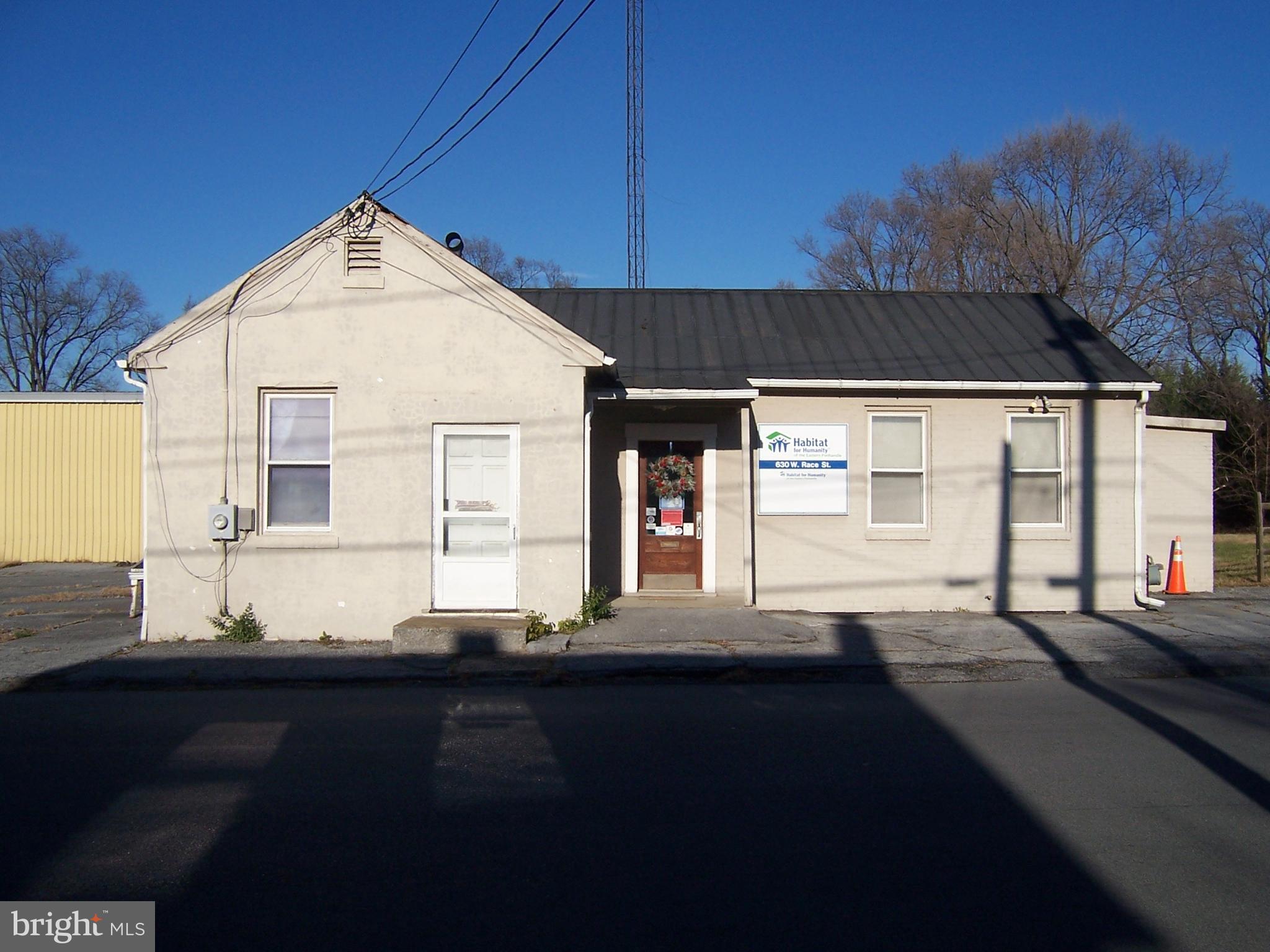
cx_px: 635
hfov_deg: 55.4
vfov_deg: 42.9
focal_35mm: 33
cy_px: 476
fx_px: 1211
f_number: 5.6
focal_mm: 5.5
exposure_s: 1/750
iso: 80
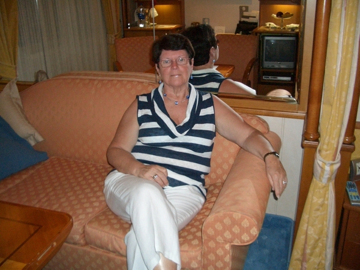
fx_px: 364
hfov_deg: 52.6
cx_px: 180
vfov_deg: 40.7
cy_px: 135
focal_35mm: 35
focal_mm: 5.8
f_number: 2.6
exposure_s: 1/60
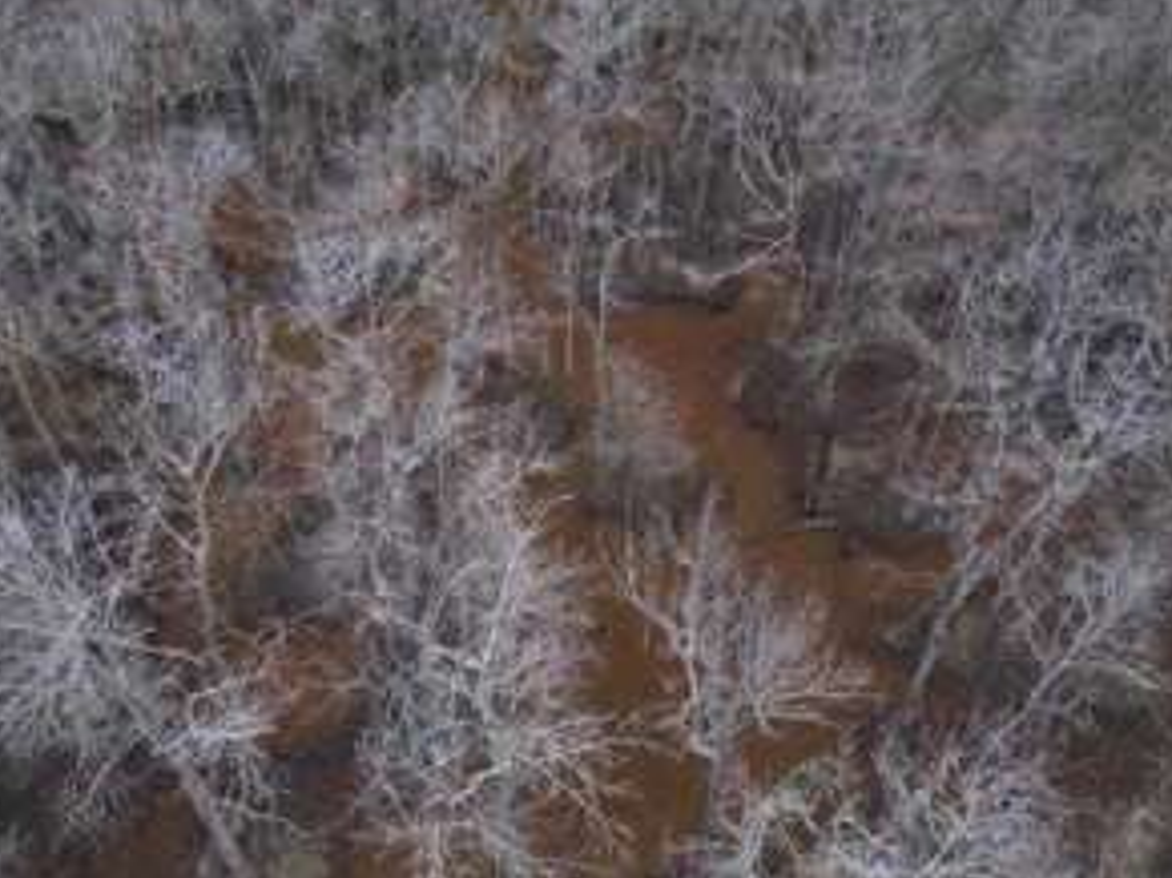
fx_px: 1117
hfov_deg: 55.4
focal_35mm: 33
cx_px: 580
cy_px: 362
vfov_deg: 42.8
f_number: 1.7
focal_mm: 6.72
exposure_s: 1/800
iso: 100
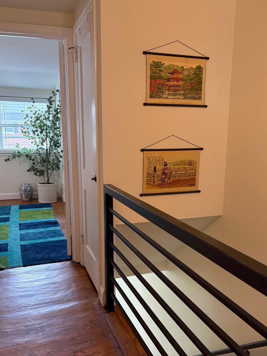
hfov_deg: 44.2
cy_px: 215
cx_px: 137
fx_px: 329
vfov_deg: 56.4
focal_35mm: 32
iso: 200
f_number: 1.6
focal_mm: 5.96
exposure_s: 1/60
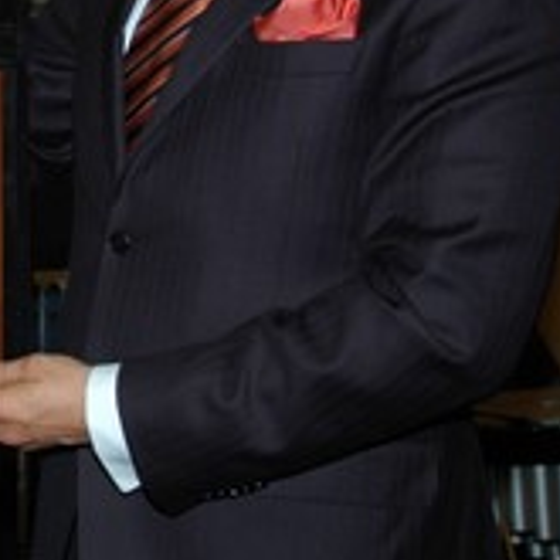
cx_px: -295
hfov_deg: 14.1
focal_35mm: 116
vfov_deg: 14.9
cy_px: 17
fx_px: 2115
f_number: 4
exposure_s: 1/60
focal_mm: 25
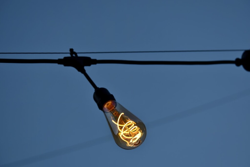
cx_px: 125
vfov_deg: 16.6
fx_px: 573
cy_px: 84
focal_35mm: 82
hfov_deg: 24.6
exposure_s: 1/800
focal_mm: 55
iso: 100
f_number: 5
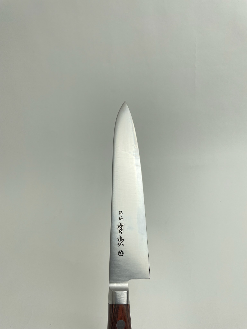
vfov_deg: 67.3
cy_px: 164
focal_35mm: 26
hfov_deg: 53.1
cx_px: 124
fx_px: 247
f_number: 1.6
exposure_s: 1/500
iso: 32
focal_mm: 4.2
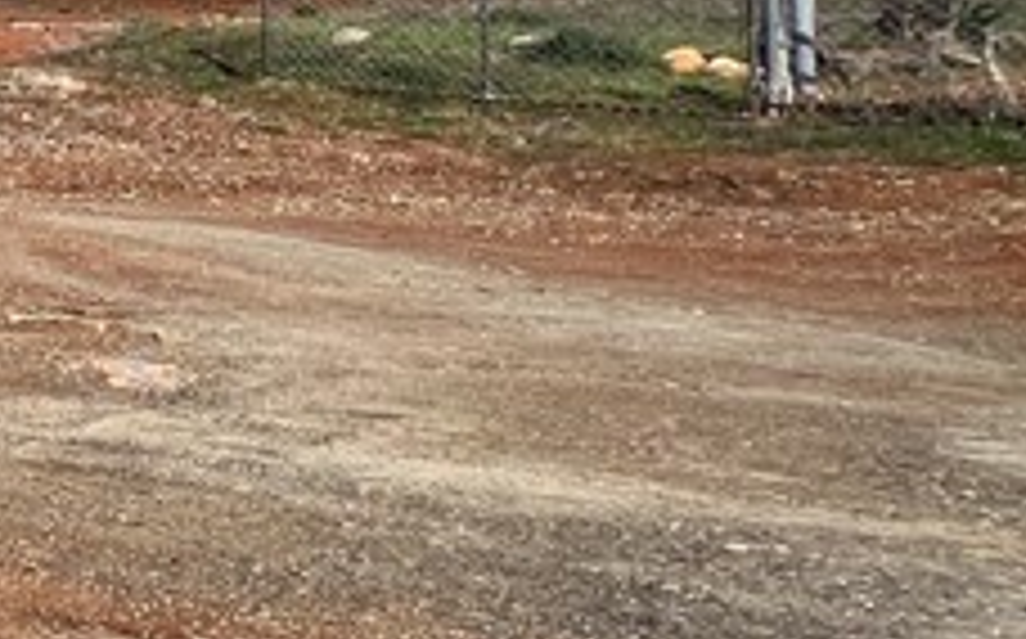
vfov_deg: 20.1
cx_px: -1269
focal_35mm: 62
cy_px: -27
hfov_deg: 16.7
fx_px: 1732
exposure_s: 1/2016
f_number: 1.8
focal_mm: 1.57
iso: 32
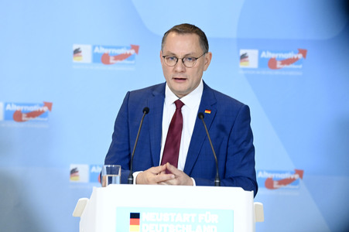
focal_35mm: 170
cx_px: 174
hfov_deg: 12.1
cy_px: 116
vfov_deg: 8.1
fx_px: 1647
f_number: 4
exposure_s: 1/400
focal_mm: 170
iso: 8000
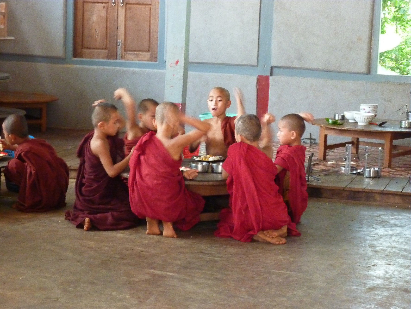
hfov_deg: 18.9
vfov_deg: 14.2
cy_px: 154
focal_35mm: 104
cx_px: 206
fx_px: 1235
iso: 800
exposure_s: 1/15
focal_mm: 17
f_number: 4.3
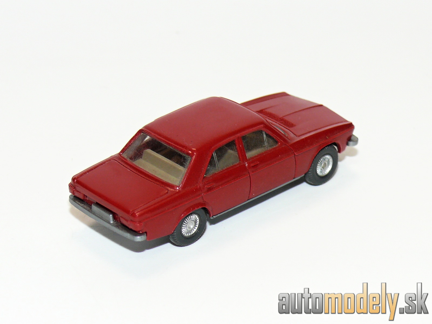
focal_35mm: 137
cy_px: 162
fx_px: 1710
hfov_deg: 14.4
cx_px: 216
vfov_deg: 10.8
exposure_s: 1/30
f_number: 4
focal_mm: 16.4
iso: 100
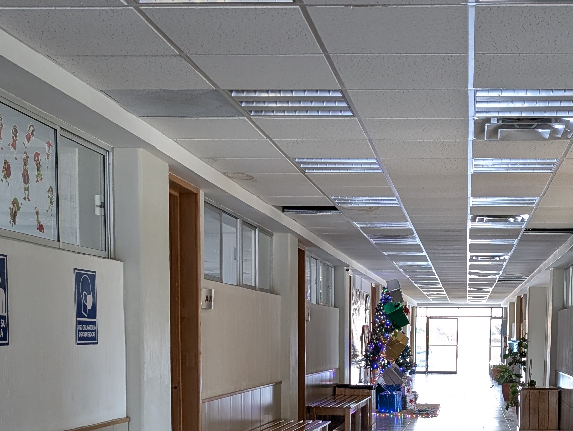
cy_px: 426
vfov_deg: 24.6
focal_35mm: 57
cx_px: 421
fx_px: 945
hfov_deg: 33.2
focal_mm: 6.9
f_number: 1.68
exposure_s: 1/115
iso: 161
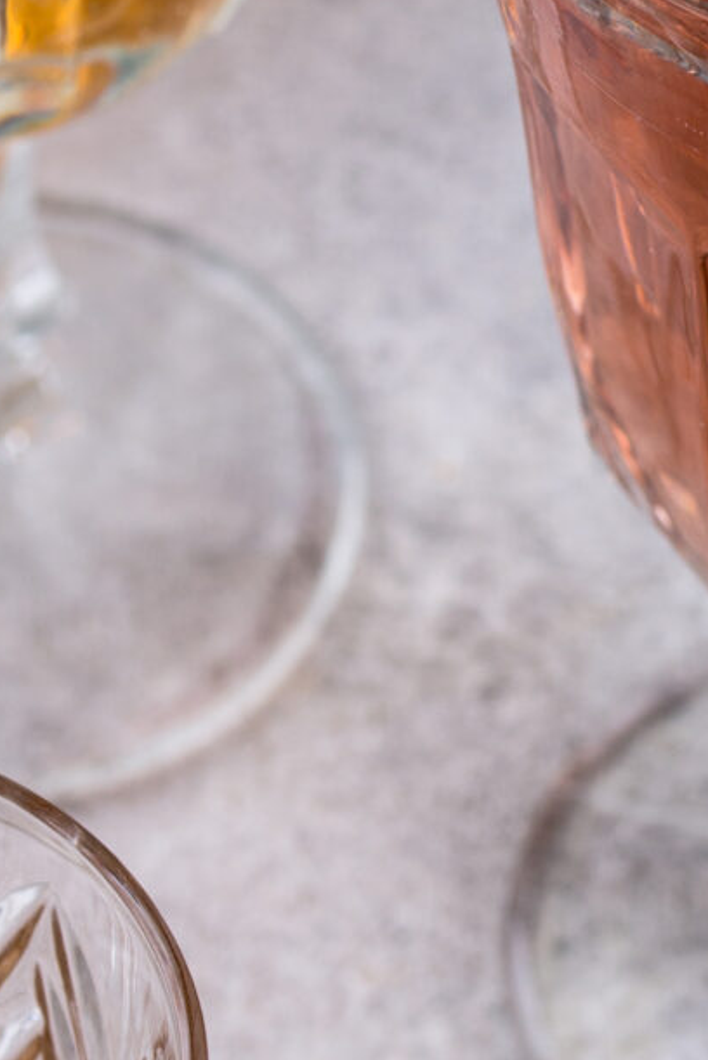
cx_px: 613
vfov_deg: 4.7
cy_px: -118
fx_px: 12964
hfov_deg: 3.1
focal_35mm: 440
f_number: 9
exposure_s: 1/100
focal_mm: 105
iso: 100
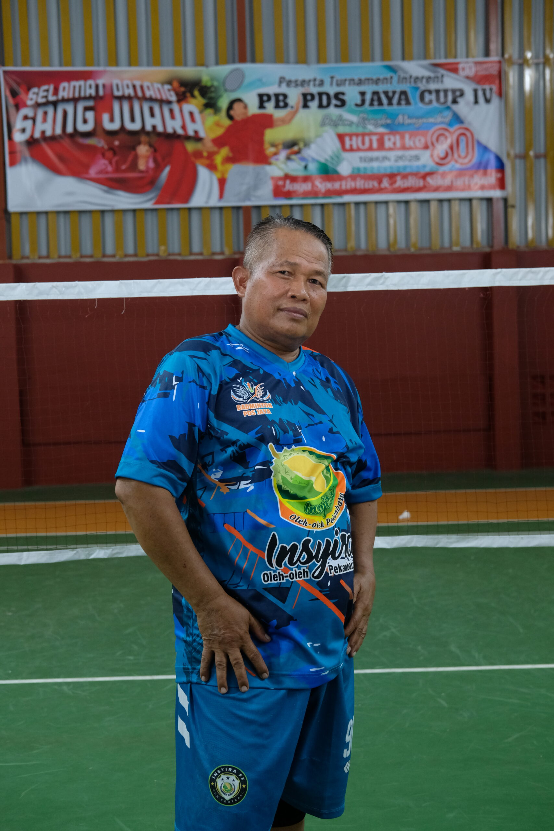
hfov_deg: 25.5
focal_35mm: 53
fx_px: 1223
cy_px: 416
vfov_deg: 37.5
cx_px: 277
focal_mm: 35
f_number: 4
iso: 2000
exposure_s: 1/100
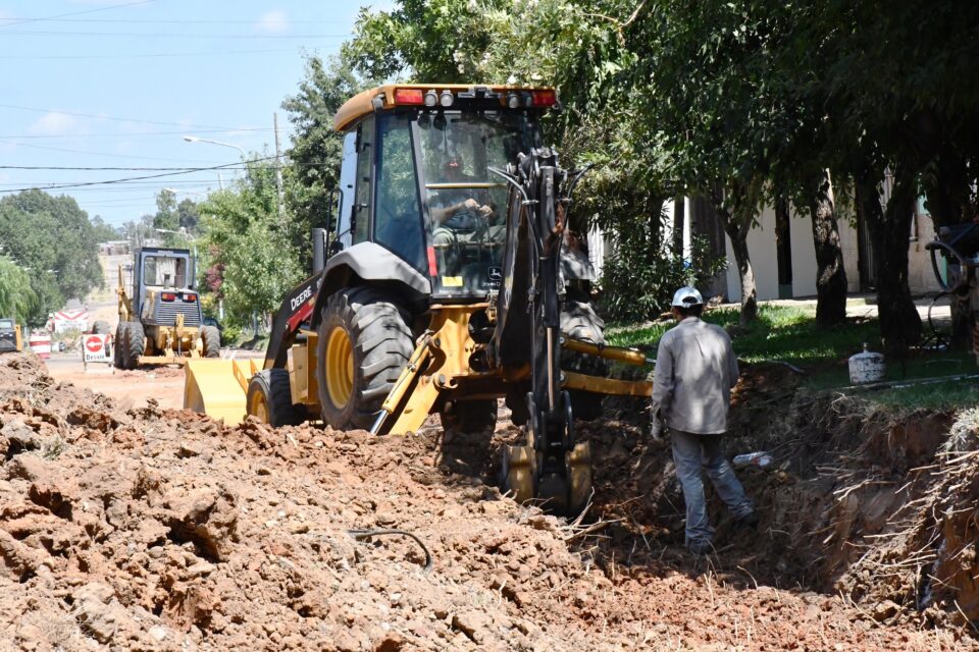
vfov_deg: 10.8
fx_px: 3453
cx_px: 490
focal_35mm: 127
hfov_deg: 16.1
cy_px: 326
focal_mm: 85
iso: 4000
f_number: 18
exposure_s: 1/1250
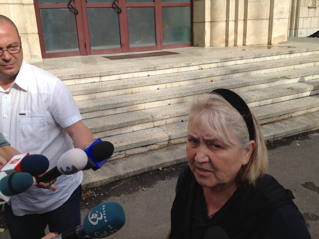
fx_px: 323
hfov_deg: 52.6
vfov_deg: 40.7
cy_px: 120
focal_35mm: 35
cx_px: 160
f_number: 2.4
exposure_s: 1/1284
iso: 50
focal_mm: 4.28
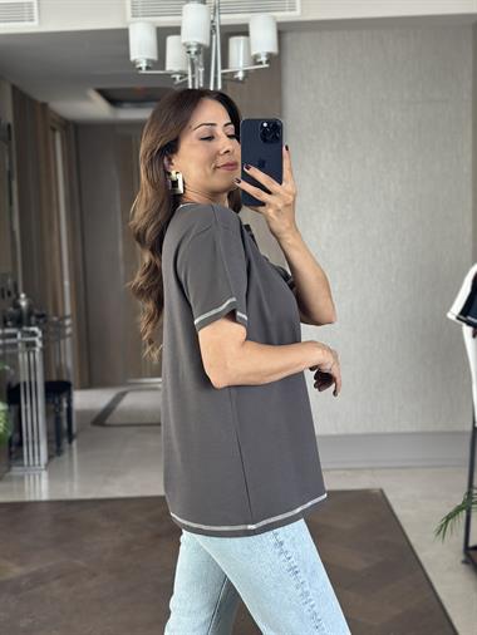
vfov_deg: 39.6
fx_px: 881
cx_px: 238
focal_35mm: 48
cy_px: 318
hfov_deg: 30.3
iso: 125
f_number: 1.78
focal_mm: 6.86
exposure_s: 1/86
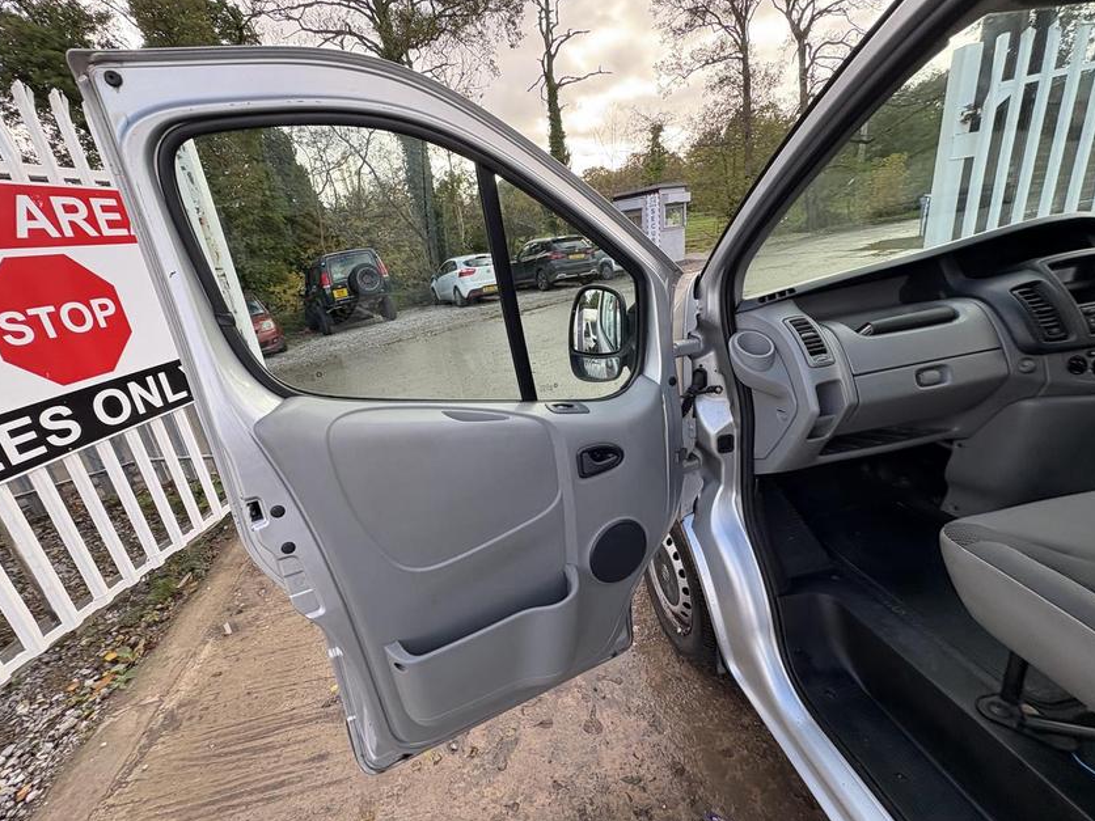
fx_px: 474
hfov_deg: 98.1
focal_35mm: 15
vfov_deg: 81.7
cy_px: 406
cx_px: 515
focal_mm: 2.22
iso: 50
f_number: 2.2
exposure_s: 1/134
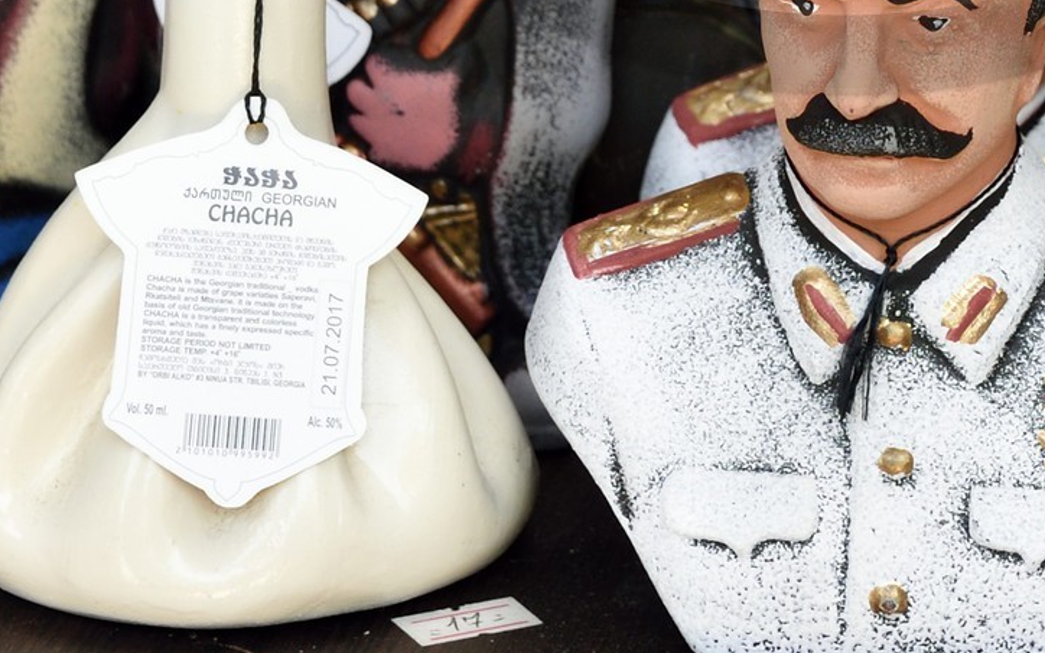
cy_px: -581
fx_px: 5780
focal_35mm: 203
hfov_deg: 10.3
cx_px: 846
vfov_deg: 6.3
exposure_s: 1/100
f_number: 7.1
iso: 800
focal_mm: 60
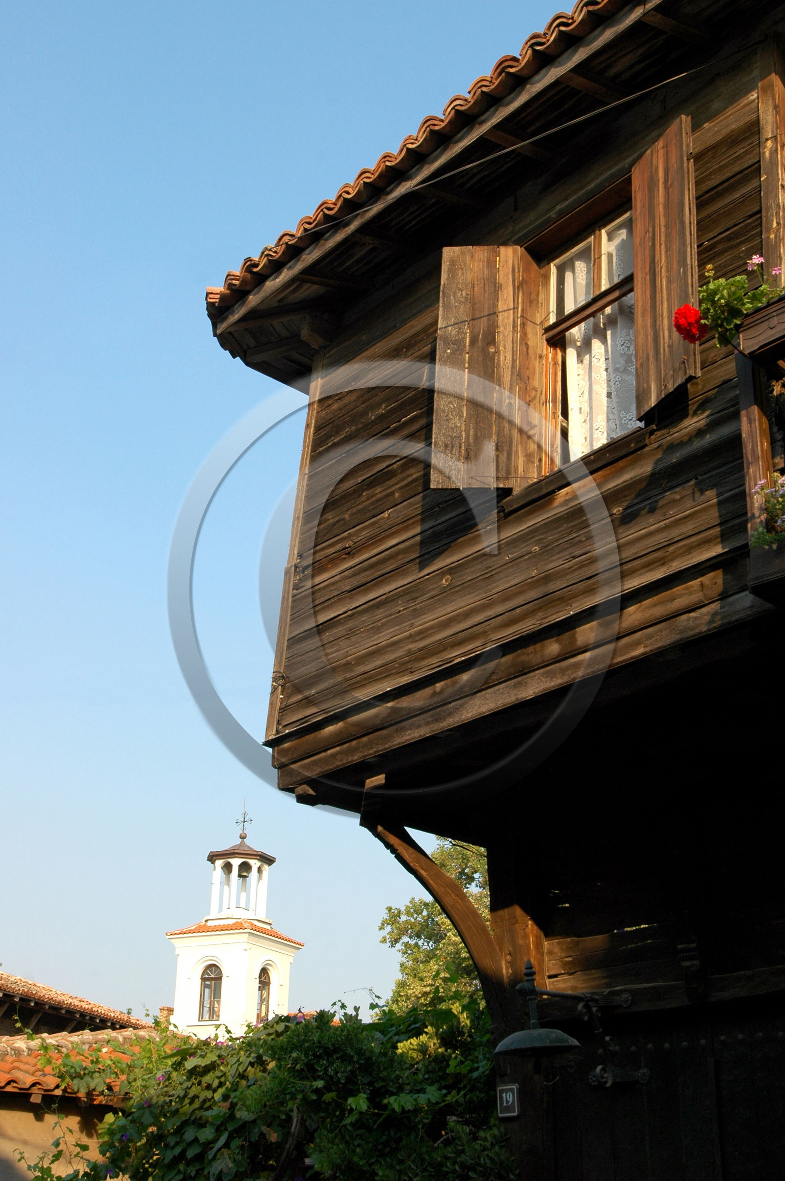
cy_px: 590
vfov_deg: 46.4
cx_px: 392
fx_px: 1376
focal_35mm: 42
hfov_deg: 31.8
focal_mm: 28
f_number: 8
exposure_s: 1/250
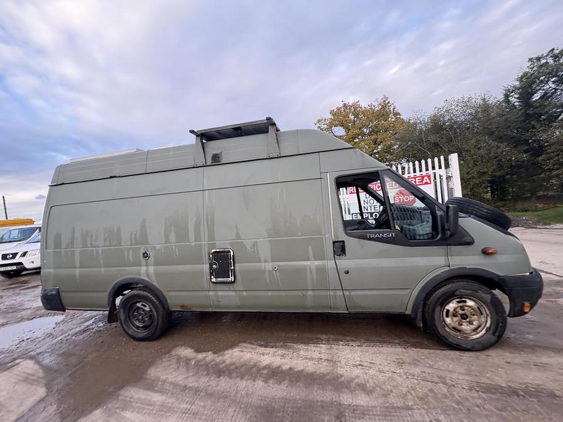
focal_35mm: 14
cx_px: 282
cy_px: 211
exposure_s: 1/115
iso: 64
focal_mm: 2.22
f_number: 2.2
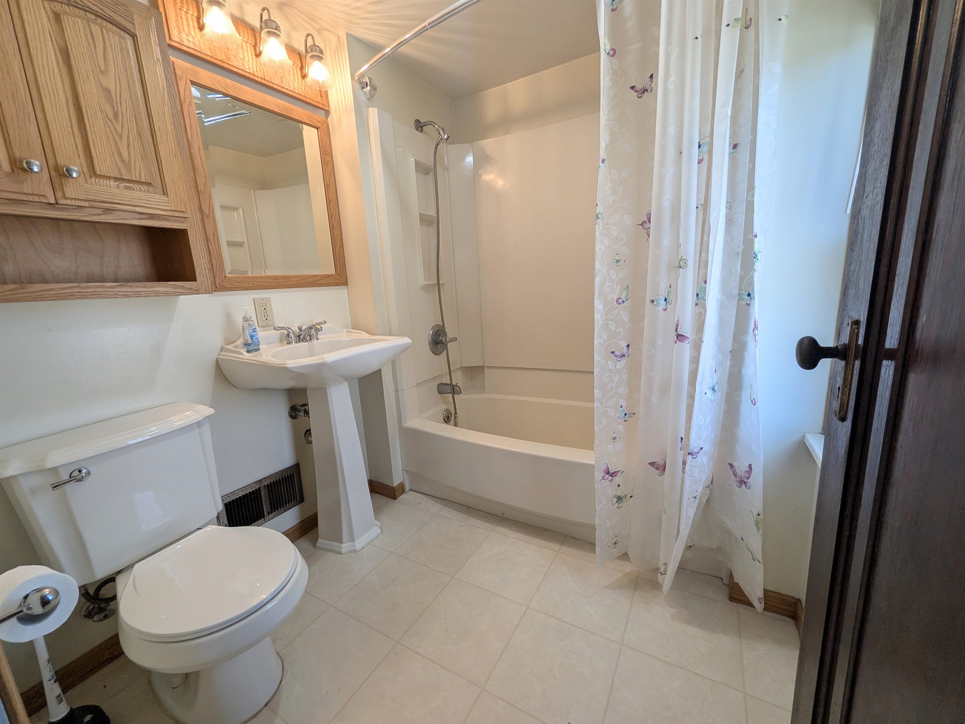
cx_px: 482
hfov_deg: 106.2
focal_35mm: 13
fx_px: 362
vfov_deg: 89.9
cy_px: 362
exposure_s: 1/30
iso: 33
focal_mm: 1.54
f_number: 2.2
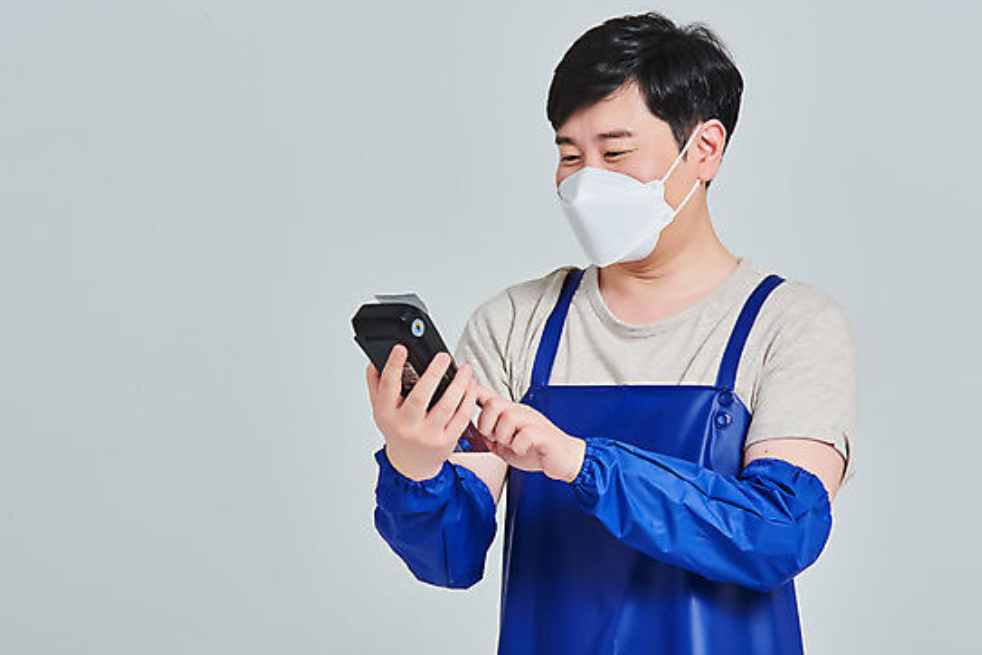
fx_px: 4064
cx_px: 486
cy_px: 308
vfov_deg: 9.2
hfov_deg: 13.8
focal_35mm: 149
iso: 100
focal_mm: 135
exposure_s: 1/125
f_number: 14
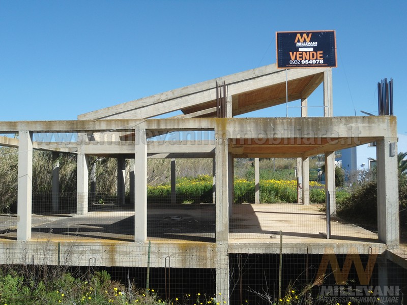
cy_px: 152
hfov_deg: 50.1
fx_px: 435
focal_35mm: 37
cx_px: 204
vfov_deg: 38.7
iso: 80
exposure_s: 1/800
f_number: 3.2
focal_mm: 6.7
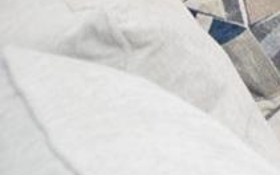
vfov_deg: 8.2
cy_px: -323
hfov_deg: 9.5
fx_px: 1061
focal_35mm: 139
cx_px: 955
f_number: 4
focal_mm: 12
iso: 720
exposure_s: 1/60
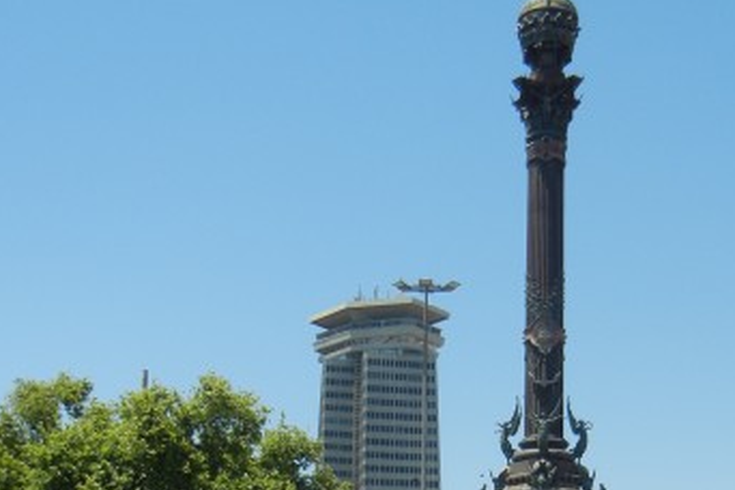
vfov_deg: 18.6
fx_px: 1429
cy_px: 567
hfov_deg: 28.8
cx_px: 406
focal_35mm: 70
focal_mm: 5.4
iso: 160
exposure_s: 1/374
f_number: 7
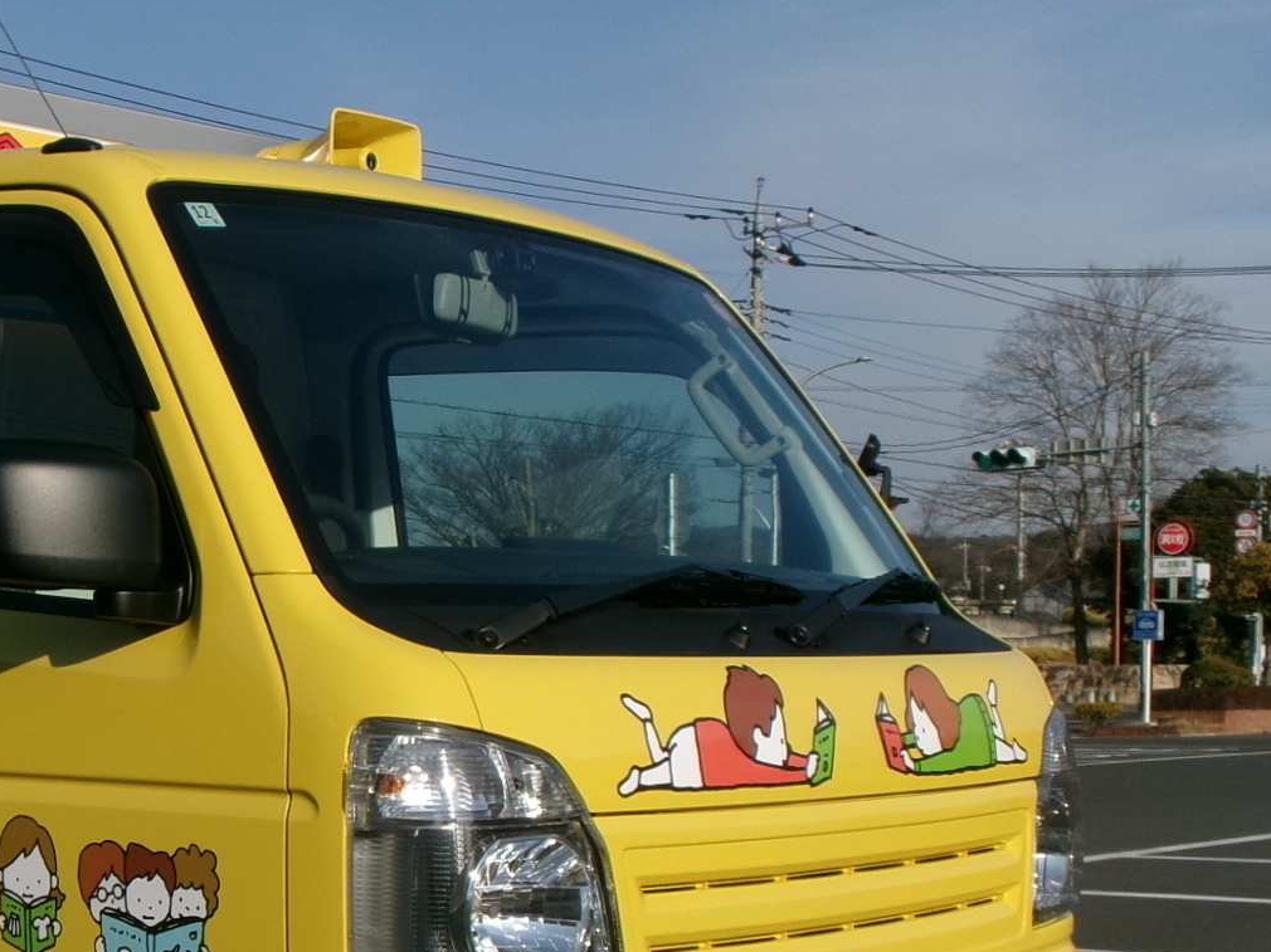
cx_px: 55
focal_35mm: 73
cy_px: 757
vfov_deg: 19.9
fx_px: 2680
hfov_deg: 25.6
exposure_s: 1/210
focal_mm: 6.4
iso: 100
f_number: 11.8
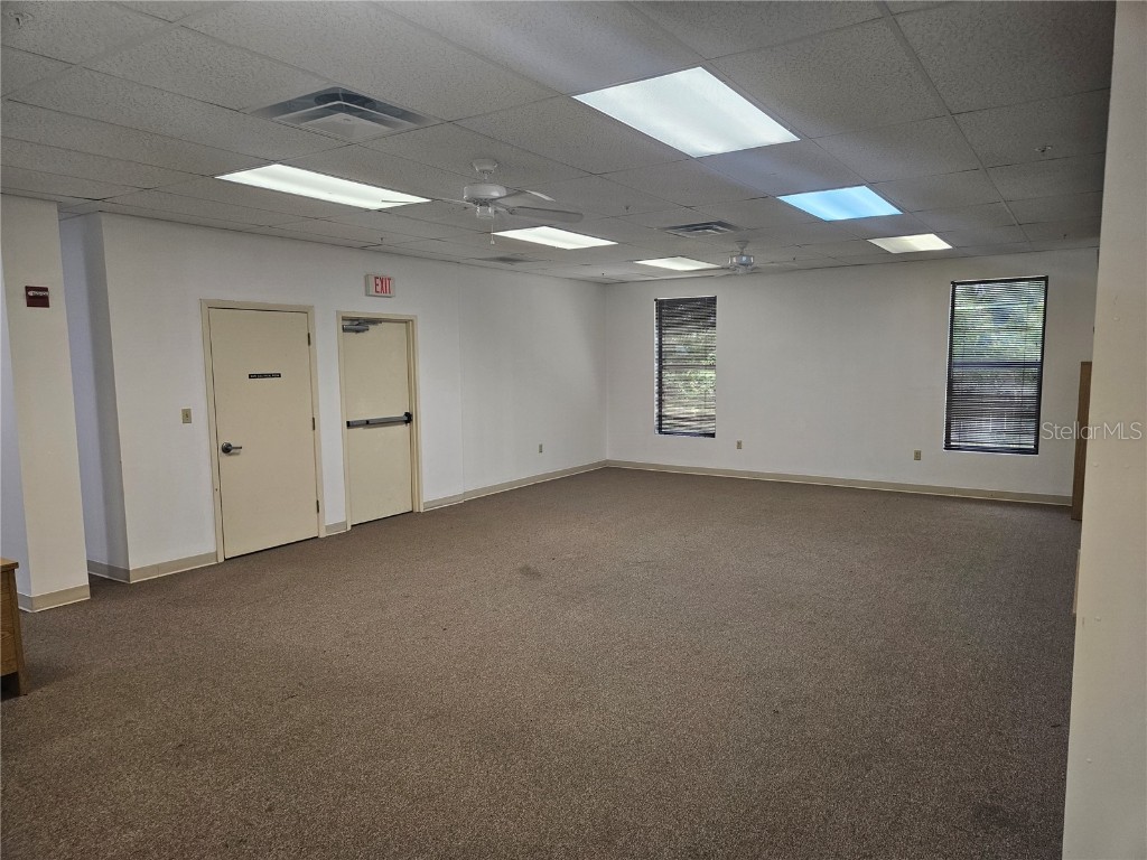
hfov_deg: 73.9
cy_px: 430
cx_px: 574
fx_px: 762
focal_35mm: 23
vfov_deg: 58.9
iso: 160
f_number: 1.8
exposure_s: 1/120
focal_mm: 5.4
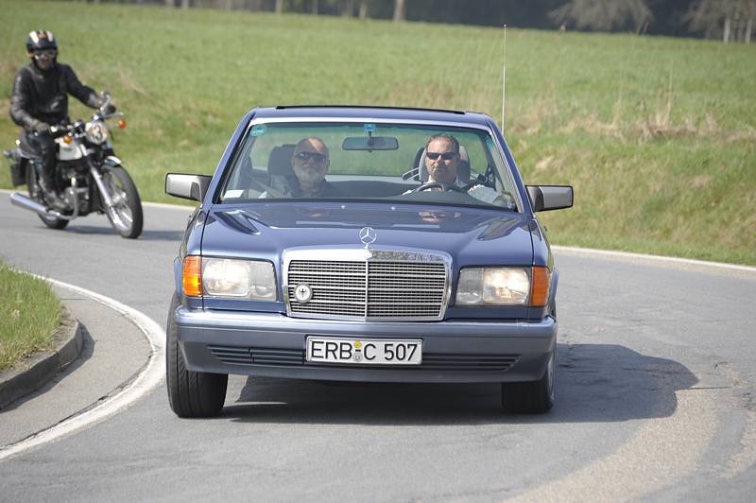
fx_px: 4092
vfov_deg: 7.0
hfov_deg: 10.6
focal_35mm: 195
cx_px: 378
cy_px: 252
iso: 200
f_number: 7.1
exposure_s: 1/400
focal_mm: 195
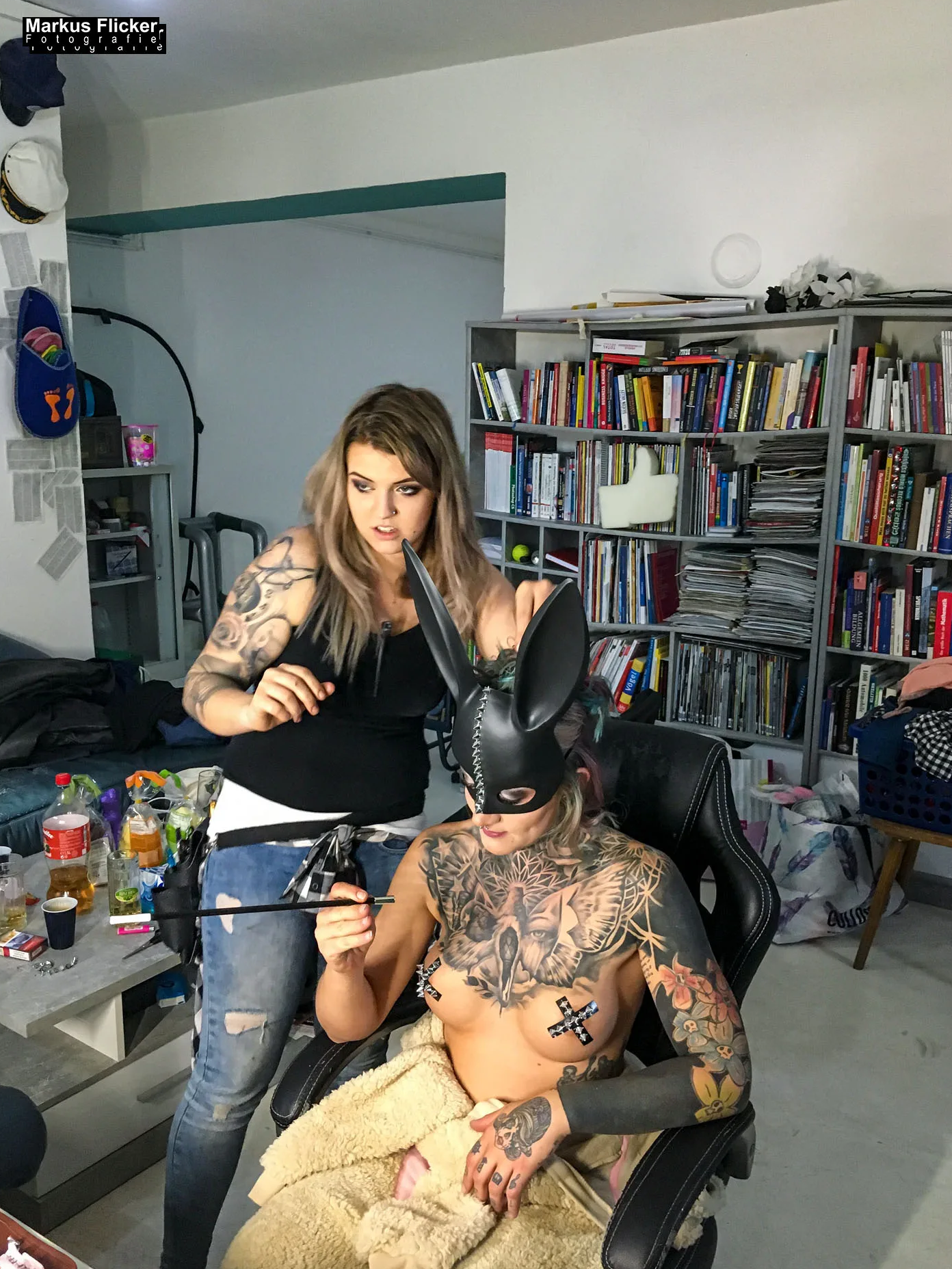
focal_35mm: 30
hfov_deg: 46.8
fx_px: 1100
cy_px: 646
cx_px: 488
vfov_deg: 60.0
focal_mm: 4.15
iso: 250
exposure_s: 1/35
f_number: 2.2
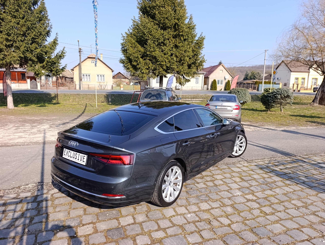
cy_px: 122
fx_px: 216
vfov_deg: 59.0
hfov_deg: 73.8
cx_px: 162
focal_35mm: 23
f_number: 1.6
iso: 50
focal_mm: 6.14
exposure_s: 1/331
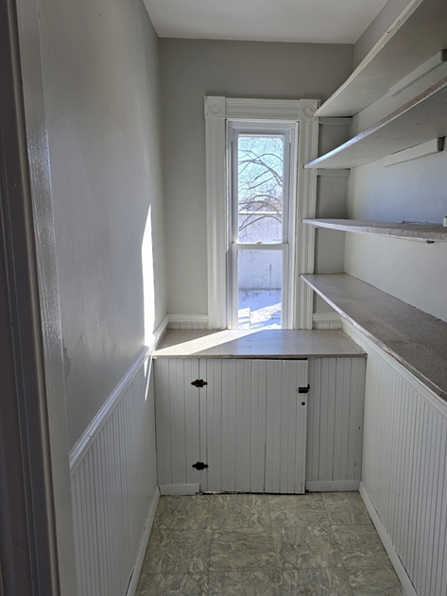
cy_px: 315
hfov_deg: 49.5
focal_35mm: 28
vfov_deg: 63.4
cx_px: 261
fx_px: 482
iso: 12
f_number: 1.7
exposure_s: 1/120
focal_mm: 6.3
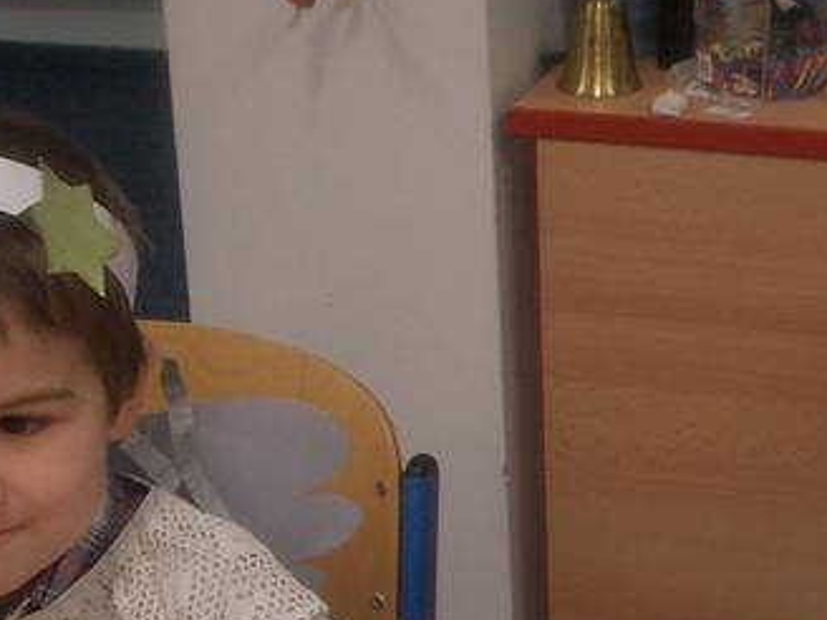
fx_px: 2389
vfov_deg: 14.7
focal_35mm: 100
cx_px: 575
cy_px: 481
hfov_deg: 19.6
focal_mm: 6.8
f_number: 2.8
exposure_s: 1/60
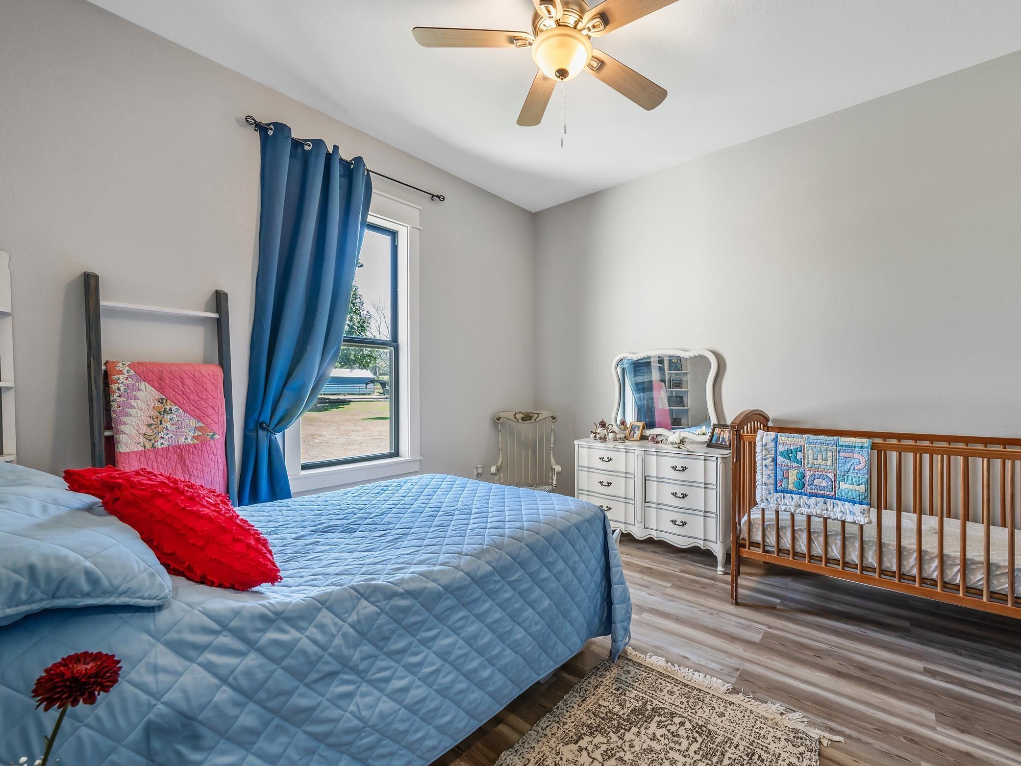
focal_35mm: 15
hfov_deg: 97.8
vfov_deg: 81.7
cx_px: 566
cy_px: 401
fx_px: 443
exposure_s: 1/10
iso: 800
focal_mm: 13
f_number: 8
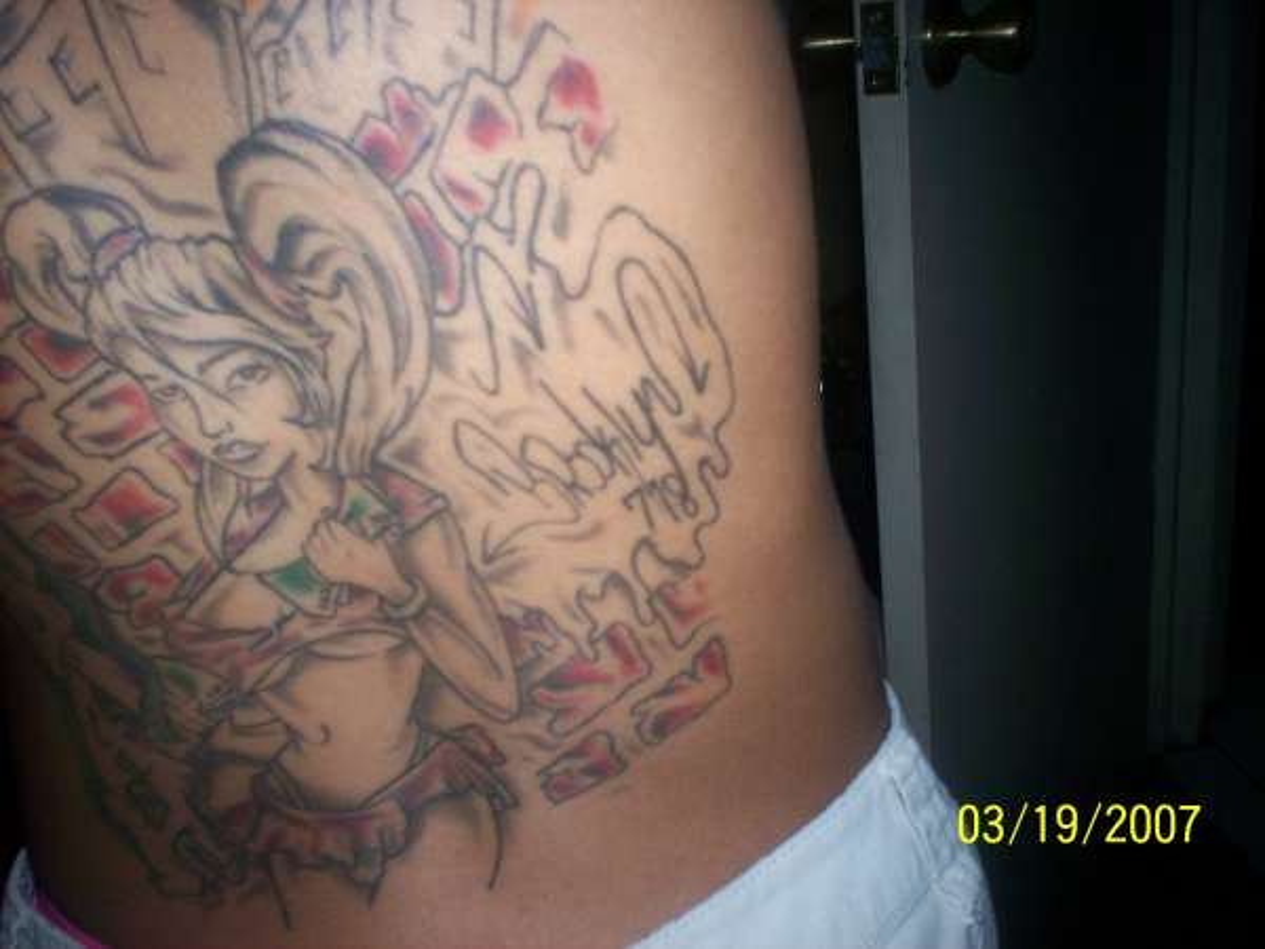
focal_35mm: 36
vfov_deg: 39.7
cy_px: 474
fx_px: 1316
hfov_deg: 51.4
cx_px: 632
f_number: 4.5
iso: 140
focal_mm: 6
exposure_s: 1/60
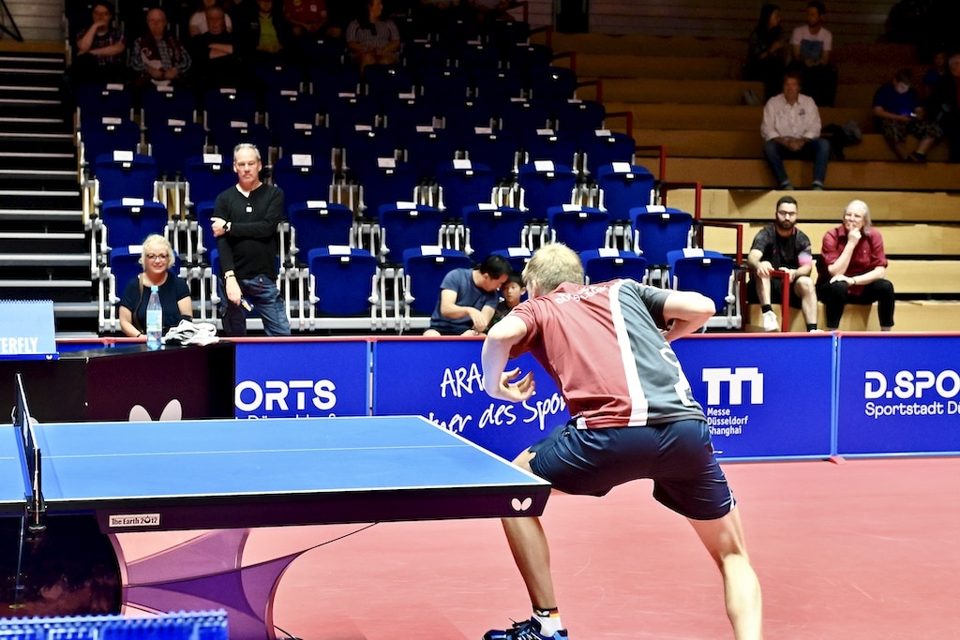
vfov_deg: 19.5
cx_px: 480
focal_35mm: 70
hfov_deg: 28.8
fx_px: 1867
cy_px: 320
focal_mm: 70
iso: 10000
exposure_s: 1/250
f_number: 5.6
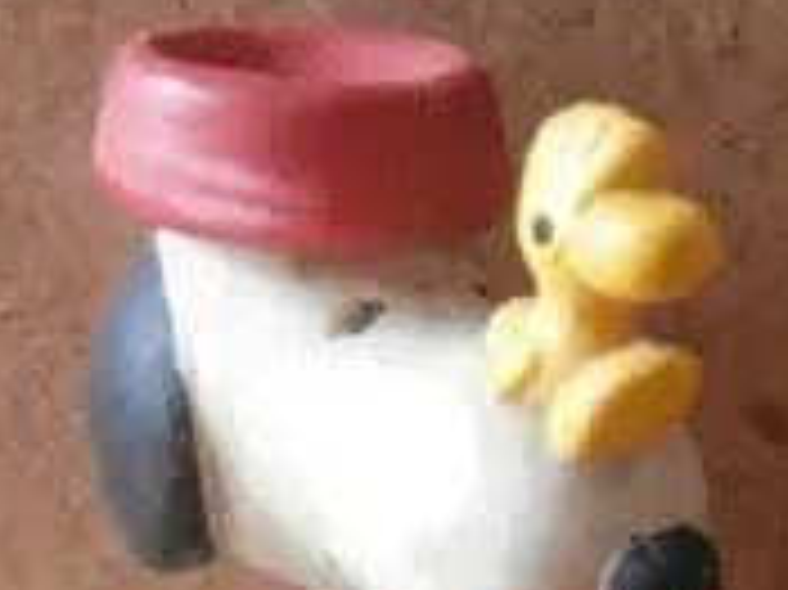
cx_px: 522
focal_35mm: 66
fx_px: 1501
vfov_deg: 21.6
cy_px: 567
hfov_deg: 29.2
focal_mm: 4.2
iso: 200
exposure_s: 1/30
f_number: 3
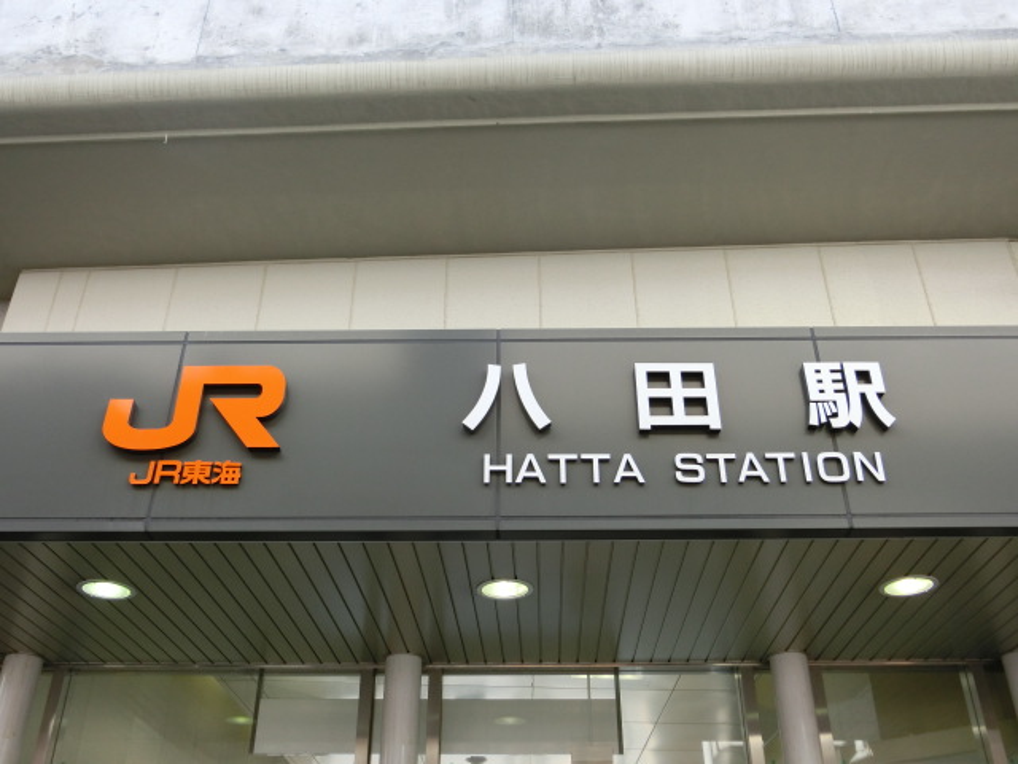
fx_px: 1000
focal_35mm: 34
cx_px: 509
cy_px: 382
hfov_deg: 54.0
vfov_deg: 41.8
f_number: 3.9
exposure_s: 1/125
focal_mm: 6
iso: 125
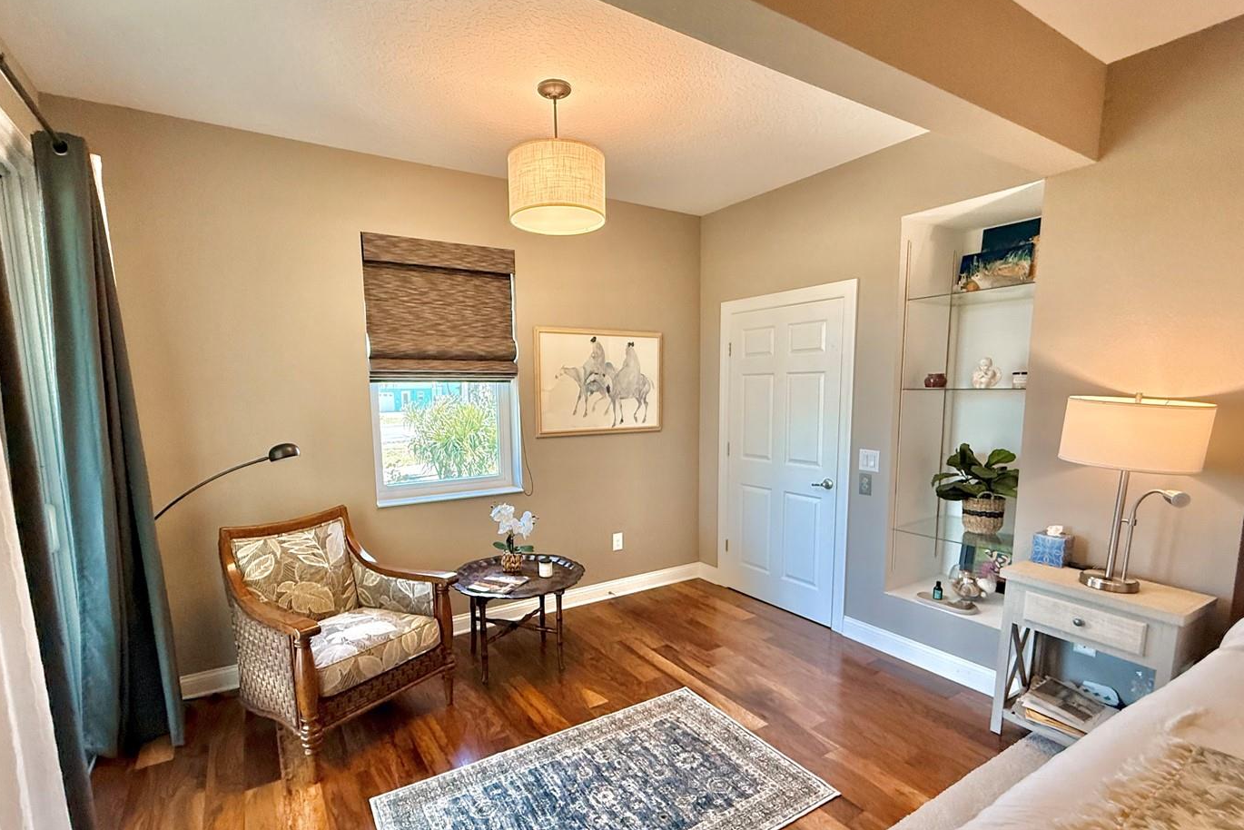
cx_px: 605
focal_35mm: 17
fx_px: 588
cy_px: 460
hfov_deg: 93.2
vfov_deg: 70.3
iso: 250
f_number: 2.2
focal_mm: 2.22
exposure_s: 1/120
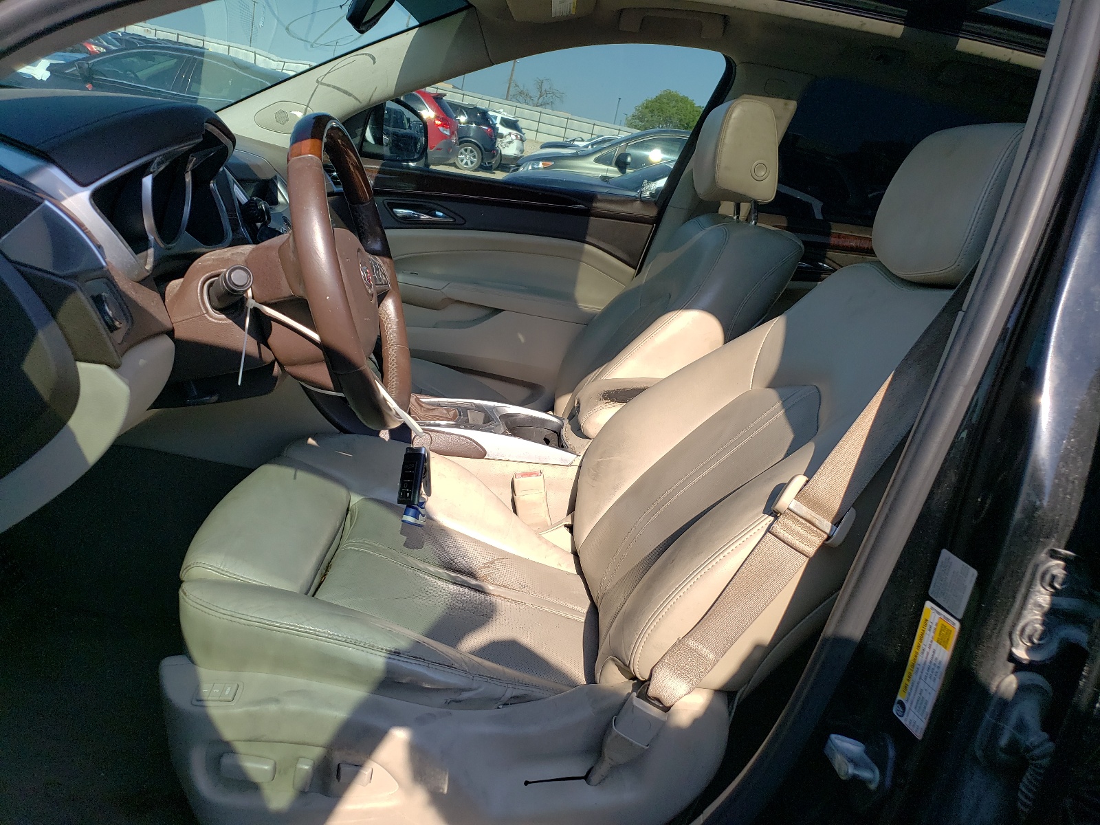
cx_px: 550
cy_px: 412
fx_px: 826
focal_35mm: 26
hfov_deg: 67.3
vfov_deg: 53.1
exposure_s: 1/2000
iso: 50
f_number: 1.5
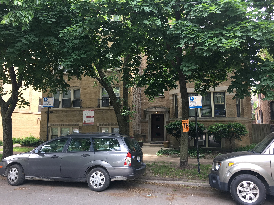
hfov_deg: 61.7
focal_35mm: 29
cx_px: 137
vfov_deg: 48.2
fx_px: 230
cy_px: 102
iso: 25
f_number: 2.2
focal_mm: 4.15
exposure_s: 1/120
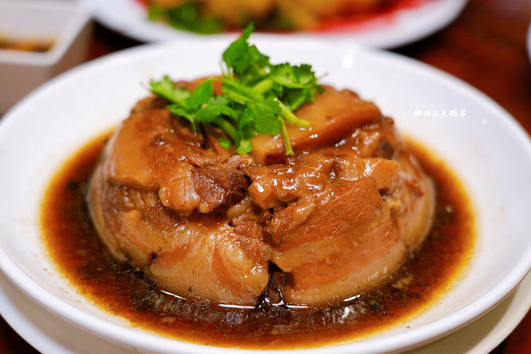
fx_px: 826
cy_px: 177
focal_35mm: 56
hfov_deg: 35.7
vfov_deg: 24.2
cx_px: 266
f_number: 4
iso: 1250
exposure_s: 1/60
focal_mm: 56
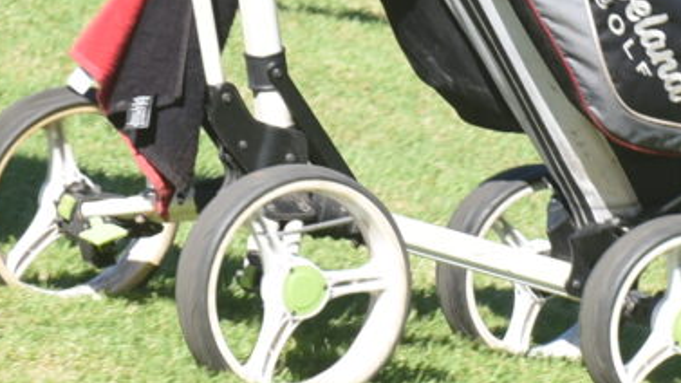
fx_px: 9498
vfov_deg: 2.3
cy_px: -509
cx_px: -605
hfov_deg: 4.1
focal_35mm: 526
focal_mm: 82
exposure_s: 1/125
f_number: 9
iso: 100
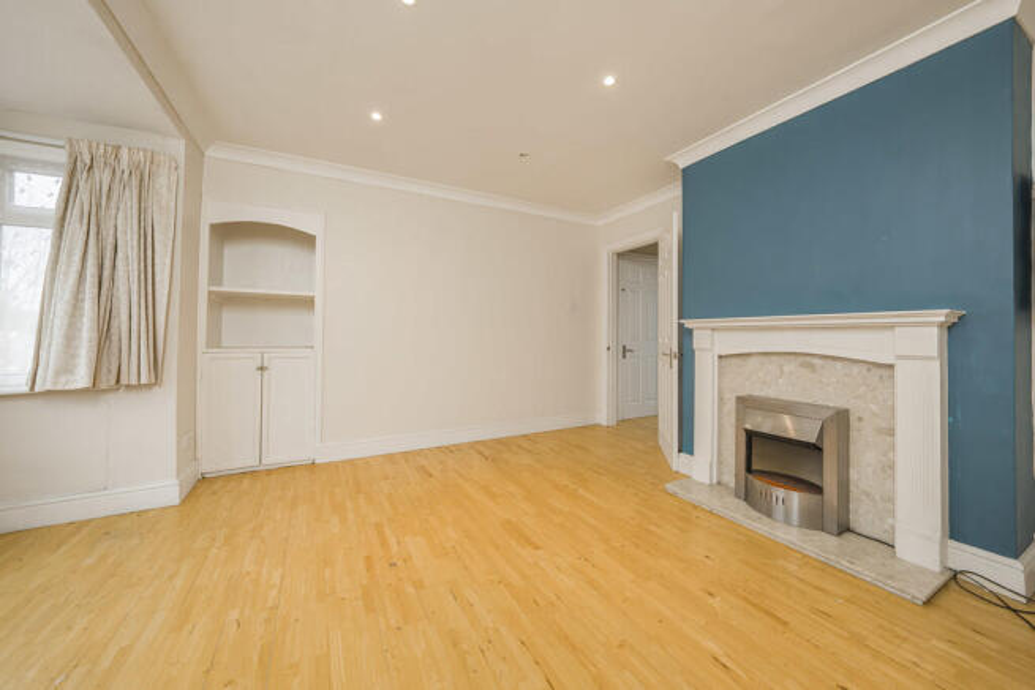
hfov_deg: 112.6
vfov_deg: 90.0
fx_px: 345
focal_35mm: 12
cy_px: 345
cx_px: 518
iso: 320
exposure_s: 1/10
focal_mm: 12
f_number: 9
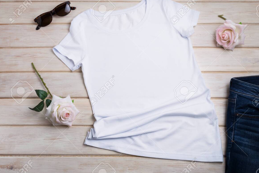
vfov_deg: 34.6
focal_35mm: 39
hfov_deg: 50.0
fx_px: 277
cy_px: 83
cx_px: 143
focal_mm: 23
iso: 100
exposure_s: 1/200
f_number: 13
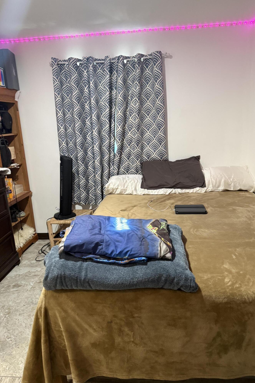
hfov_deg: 51.2
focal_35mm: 25
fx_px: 266
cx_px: 138
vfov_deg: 71.5
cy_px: 192
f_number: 1.78
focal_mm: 6.76
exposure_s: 1/60
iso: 500
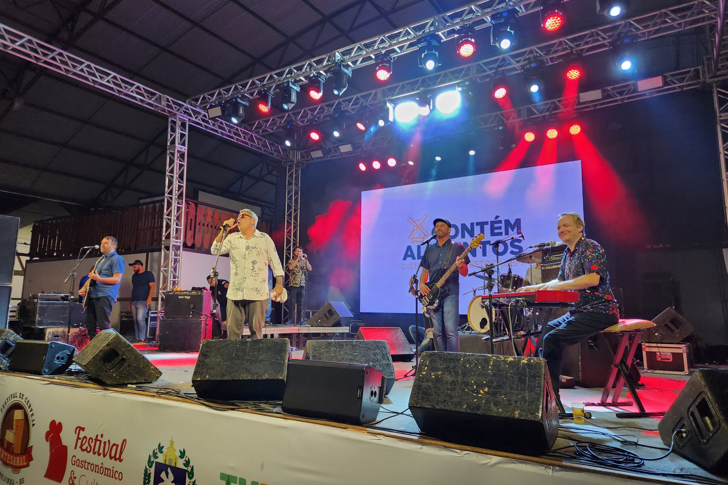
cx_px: 364
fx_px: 485
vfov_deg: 53.1
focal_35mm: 24
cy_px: 236
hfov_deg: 73.7
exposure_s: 1/68
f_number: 1.8
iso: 125
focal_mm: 5.4
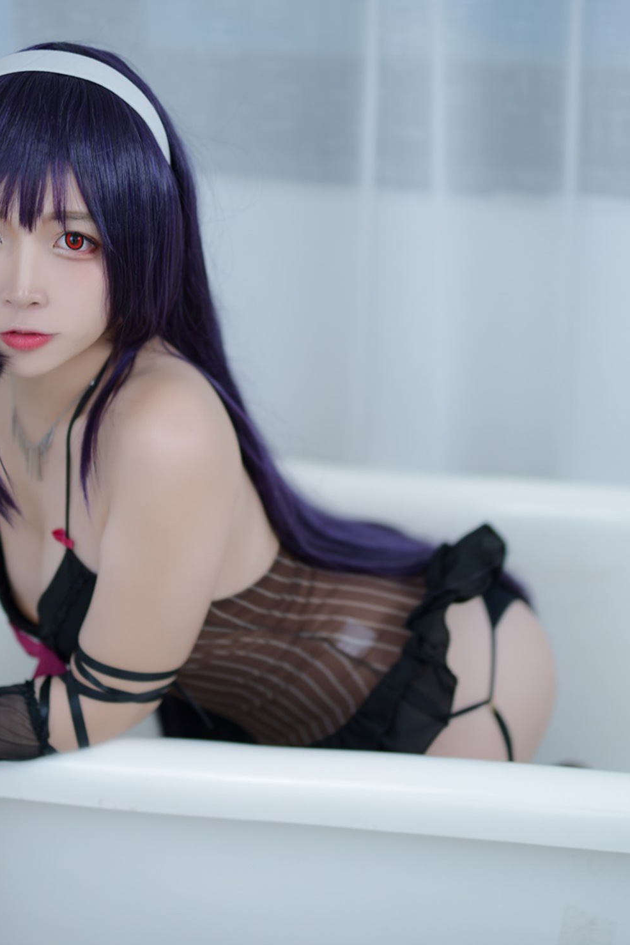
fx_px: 1995
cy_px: 474
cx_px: 255
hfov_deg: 17.9
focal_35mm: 76
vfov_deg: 26.7
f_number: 1.4
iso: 100
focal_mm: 50
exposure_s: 1/200
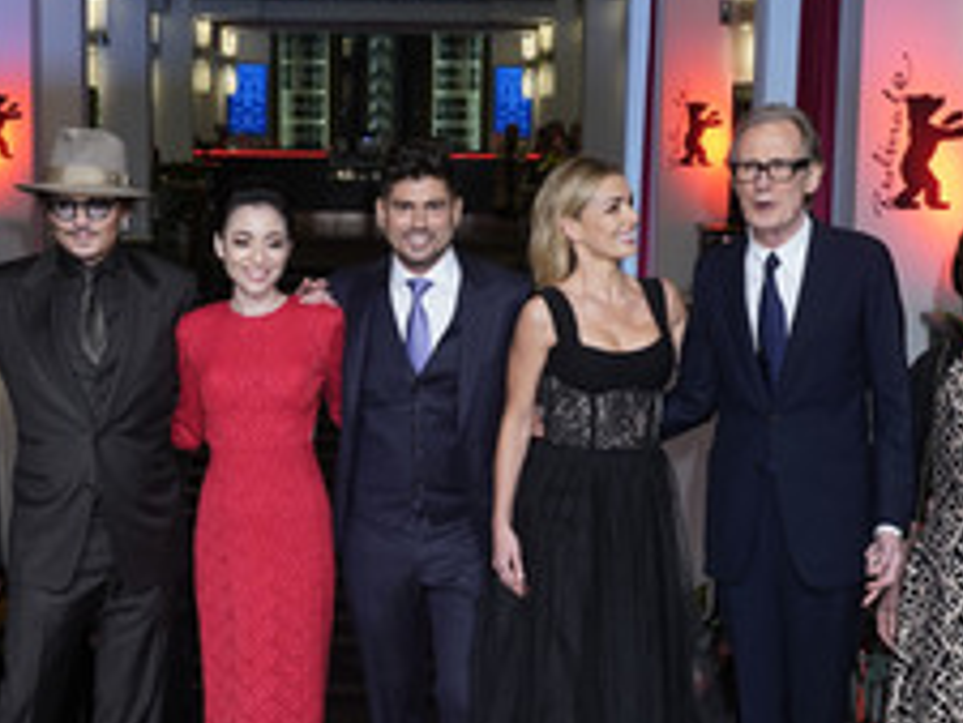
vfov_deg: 18.6
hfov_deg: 24.7
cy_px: 543
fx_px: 2199
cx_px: 417
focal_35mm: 79
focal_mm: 41
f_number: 7.1
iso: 1000
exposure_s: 1/80
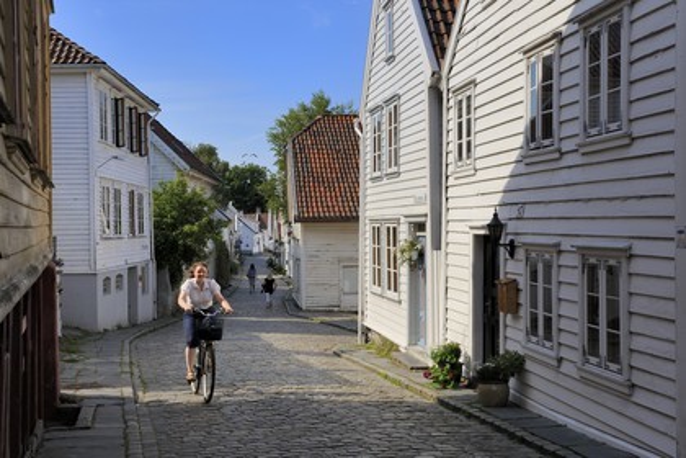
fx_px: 838
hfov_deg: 44.5
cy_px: 229
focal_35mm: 44
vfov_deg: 30.5
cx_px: 343
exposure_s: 1/160
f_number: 16
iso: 200
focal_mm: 44
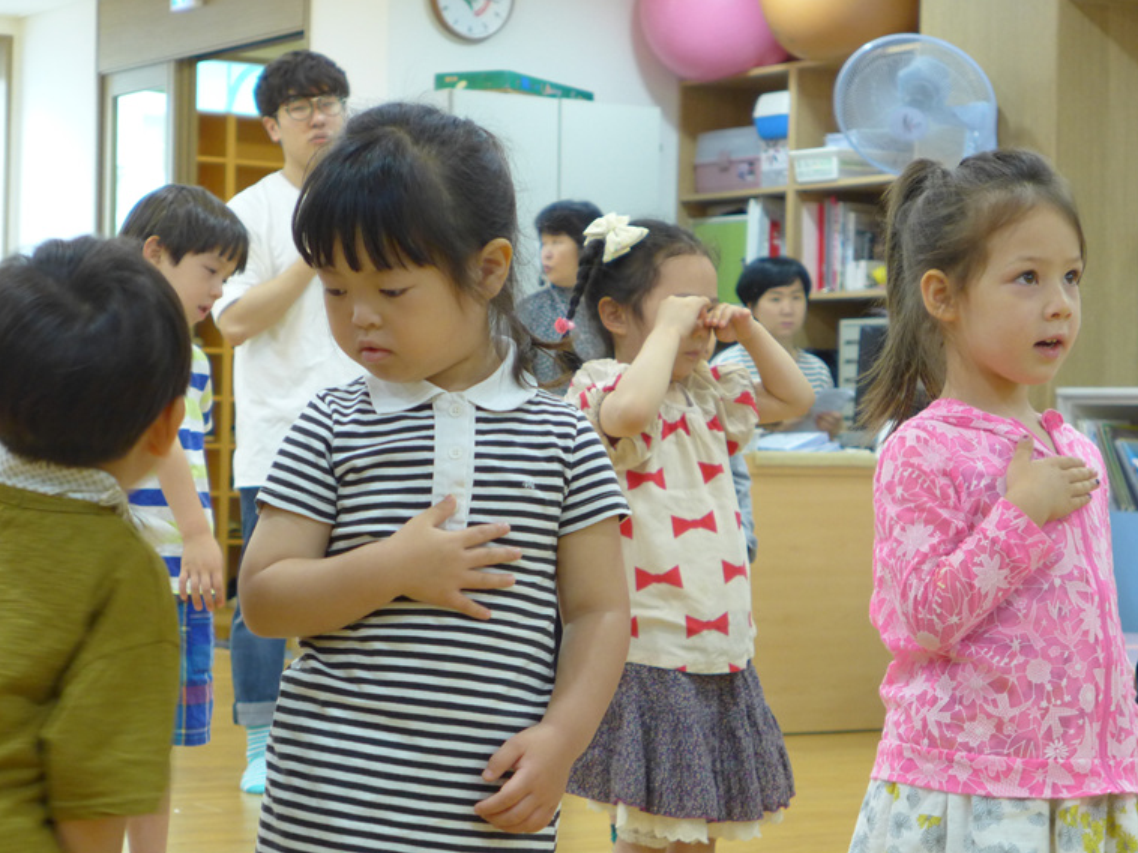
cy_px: 413
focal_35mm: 95
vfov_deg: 15.6
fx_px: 3122
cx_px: 595
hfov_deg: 20.7
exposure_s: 1/80
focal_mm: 17.7
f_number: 2.3
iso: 400
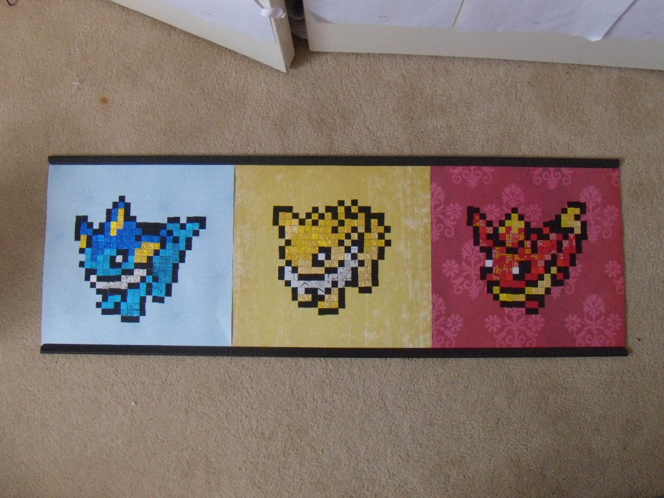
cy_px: 249
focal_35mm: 36
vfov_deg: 39.7
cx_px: 332
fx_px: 691
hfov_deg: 51.4
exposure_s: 1/40
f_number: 3.6
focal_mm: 6.4
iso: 400
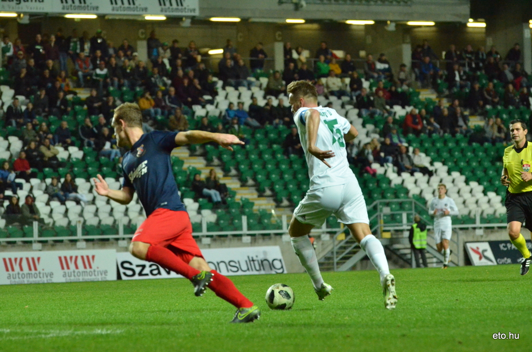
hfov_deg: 8.3
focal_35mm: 248
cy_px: 176
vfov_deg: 5.5
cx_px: 266
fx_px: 3650
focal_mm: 165
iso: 5000
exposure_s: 1/1000
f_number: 5
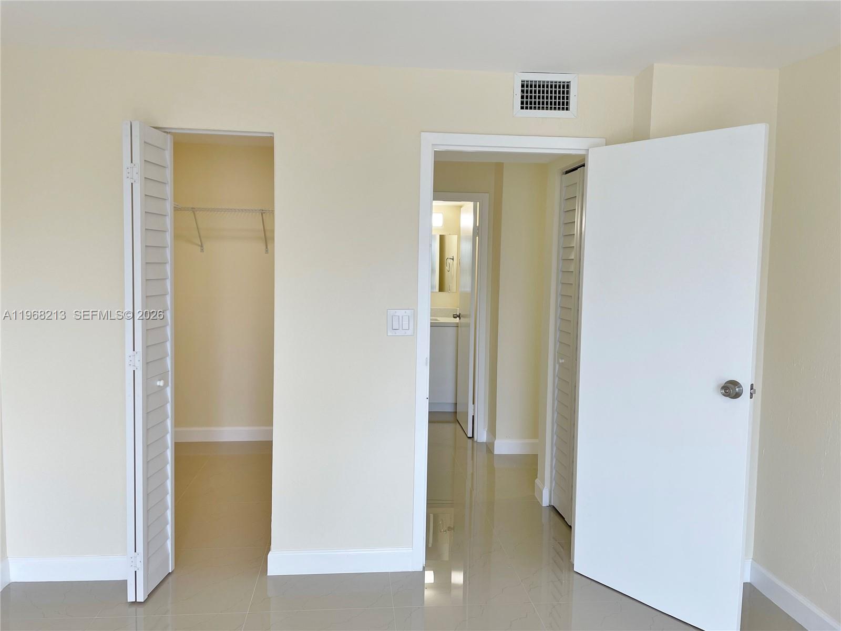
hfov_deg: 67.3
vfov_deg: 53.1
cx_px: 420
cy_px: 316
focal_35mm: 26
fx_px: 632
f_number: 1.6
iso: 40
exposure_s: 1/121
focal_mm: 4.2
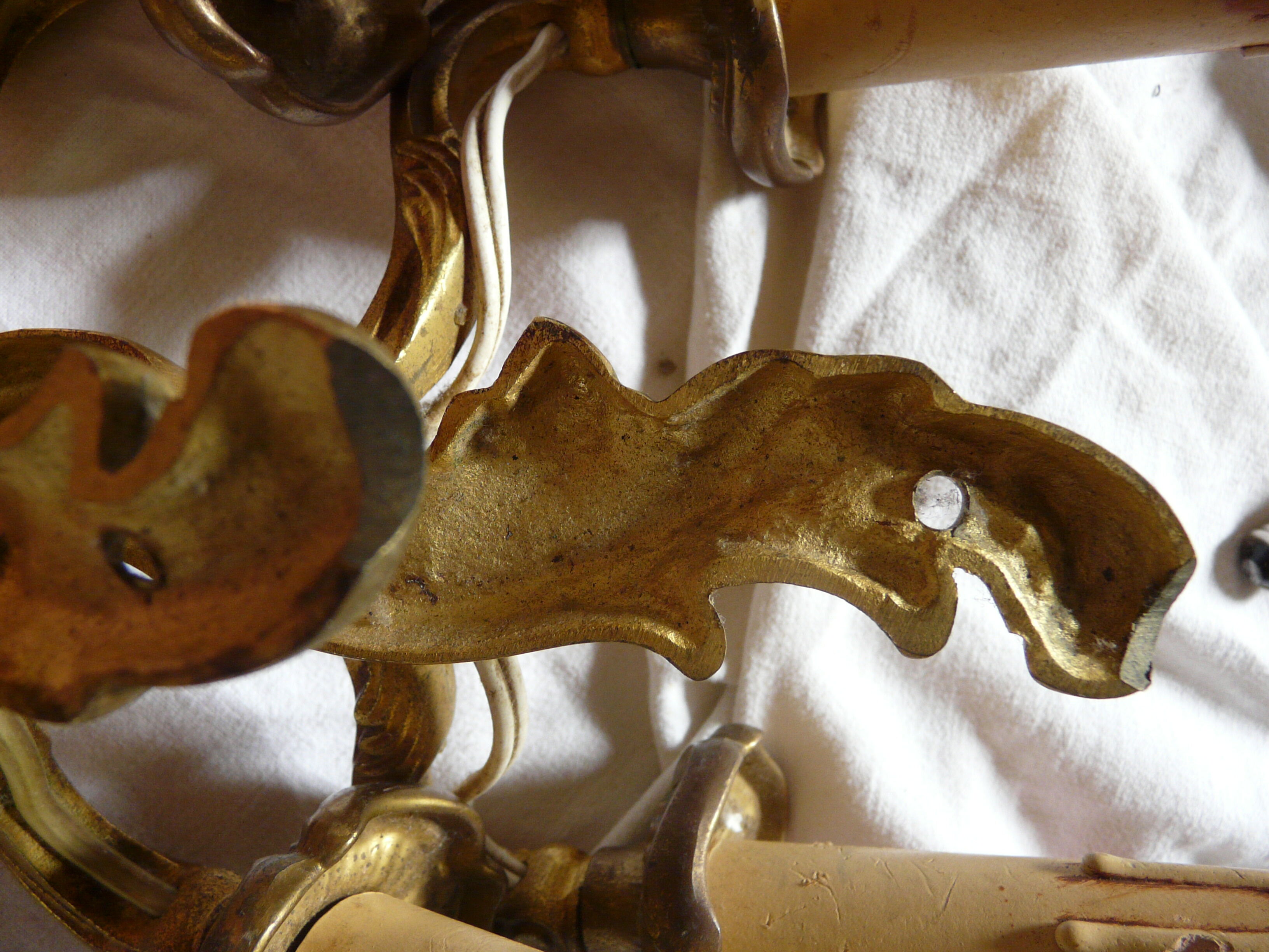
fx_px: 1026
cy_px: 476
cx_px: 634
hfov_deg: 63.4
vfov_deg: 49.7
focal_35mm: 28
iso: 200
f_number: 2.8
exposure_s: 1/20
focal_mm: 4.6
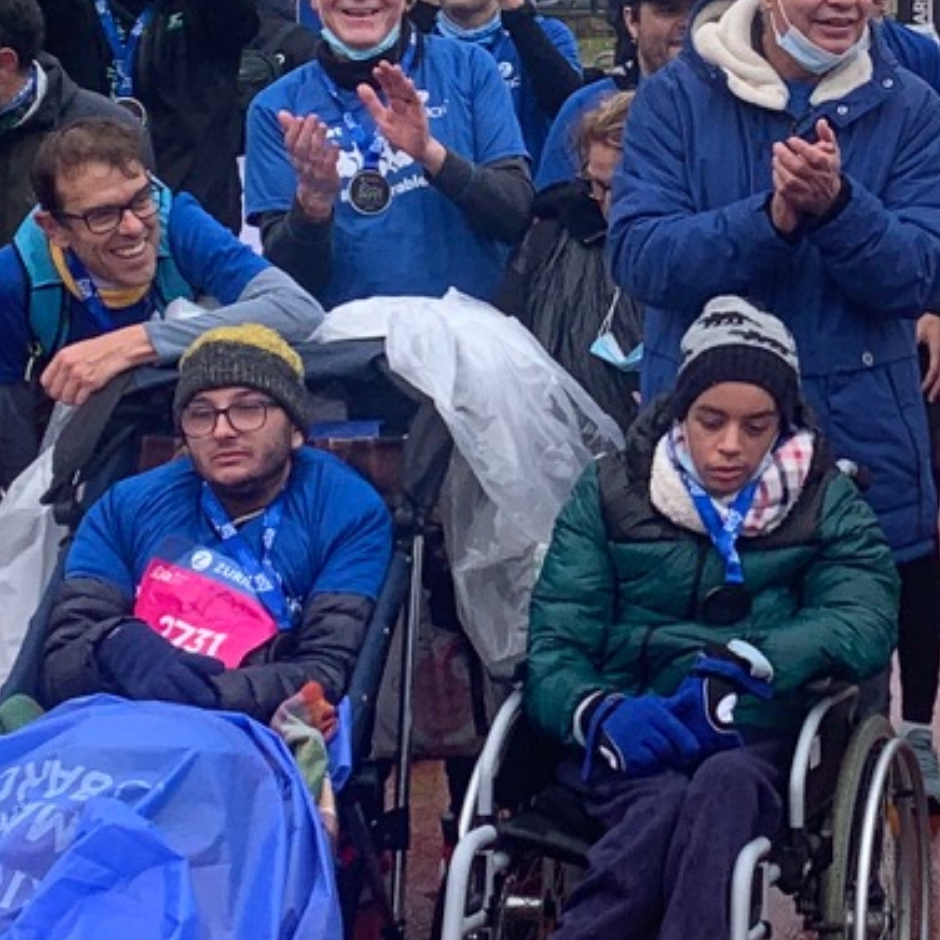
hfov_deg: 14.0
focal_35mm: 123
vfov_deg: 14.1
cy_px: 214
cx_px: 955
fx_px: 3779
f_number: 1.8
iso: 25
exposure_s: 1/534
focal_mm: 4.25
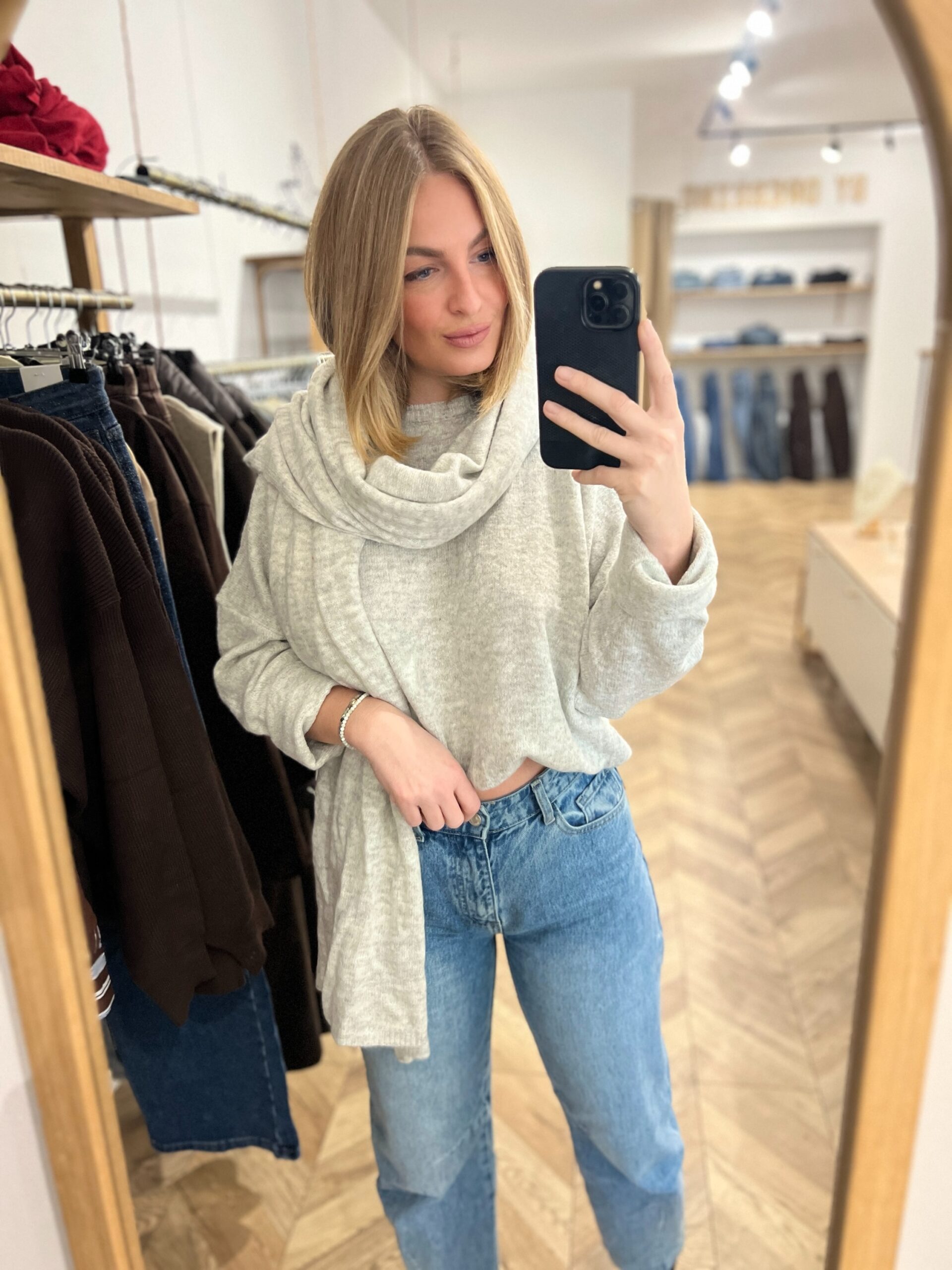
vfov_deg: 67.3
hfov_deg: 53.1
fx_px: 953
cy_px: 635
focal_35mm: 26
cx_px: 476
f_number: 1.5
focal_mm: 5.7
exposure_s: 1/50
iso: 500
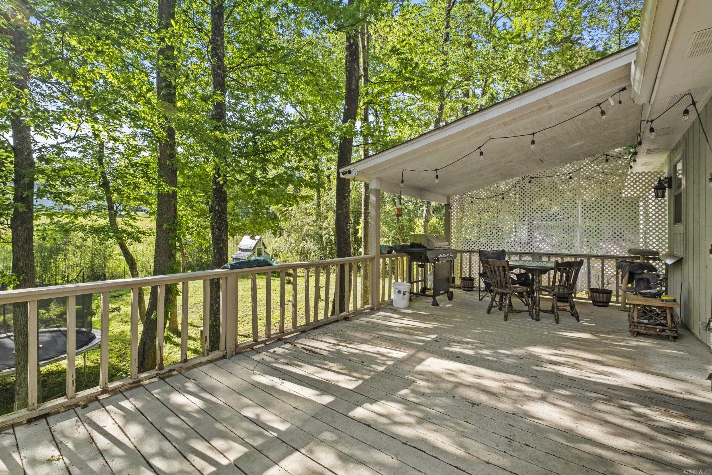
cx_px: 356
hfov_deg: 100.4
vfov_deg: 77.3
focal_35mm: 15
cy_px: 238
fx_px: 297
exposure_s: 1/20
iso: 200
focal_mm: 10
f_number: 5.6
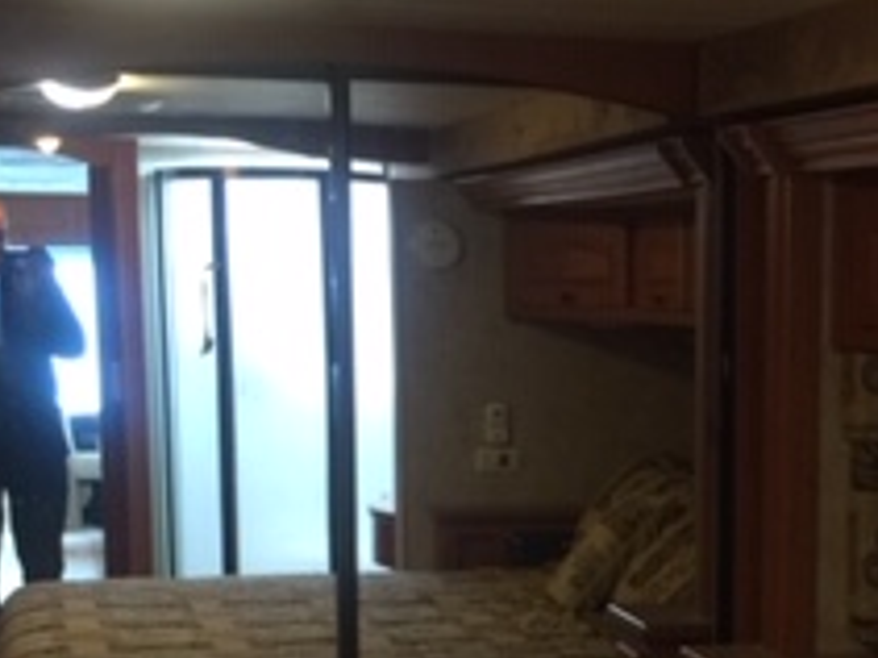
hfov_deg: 21.5
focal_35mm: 88
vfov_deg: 16.5
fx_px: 2231
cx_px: 861
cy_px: 596
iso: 64
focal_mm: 4.15
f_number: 2.2
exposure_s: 1/15
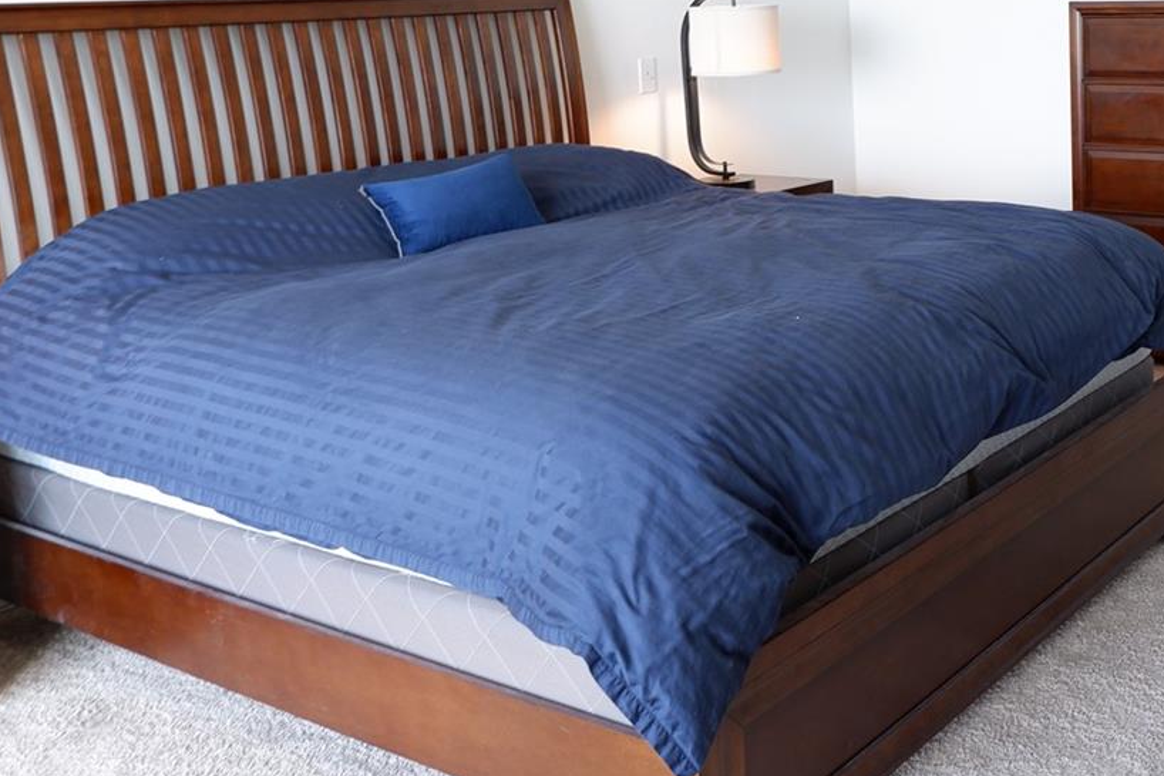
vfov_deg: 29.5
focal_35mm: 45
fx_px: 1455
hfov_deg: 42.0
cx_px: 899
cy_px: 218
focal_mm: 15
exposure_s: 1/25
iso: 250
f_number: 3.5
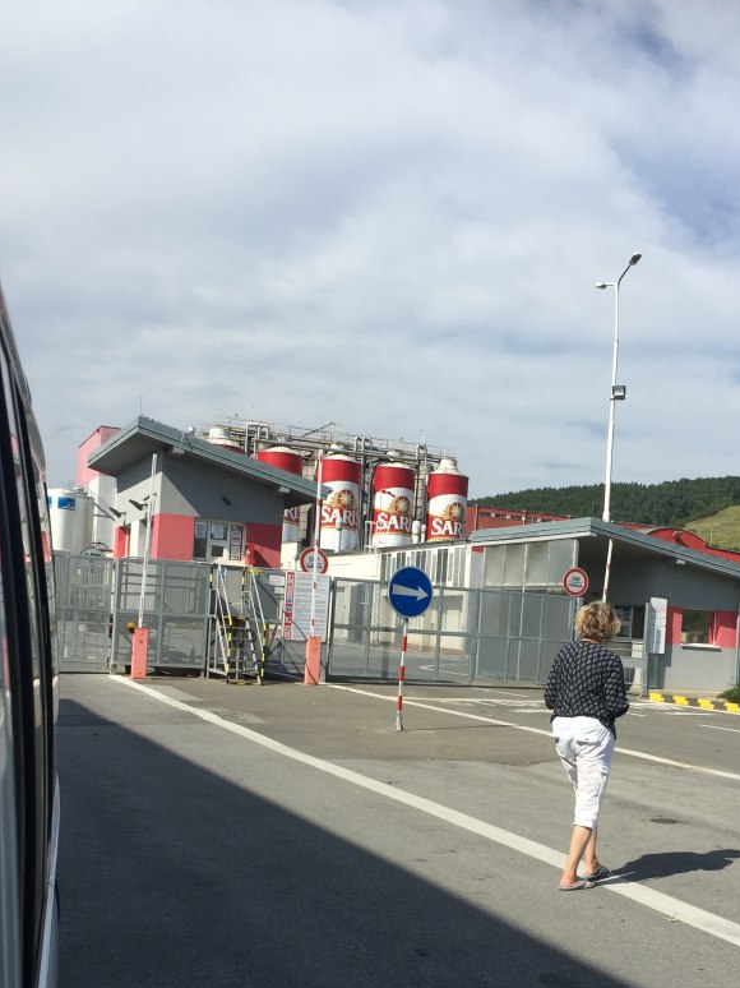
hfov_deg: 35.9
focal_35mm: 40
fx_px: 1141
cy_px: 671
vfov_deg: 46.0
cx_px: 427
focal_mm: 4.15
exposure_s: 1/2326
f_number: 2.2
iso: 32
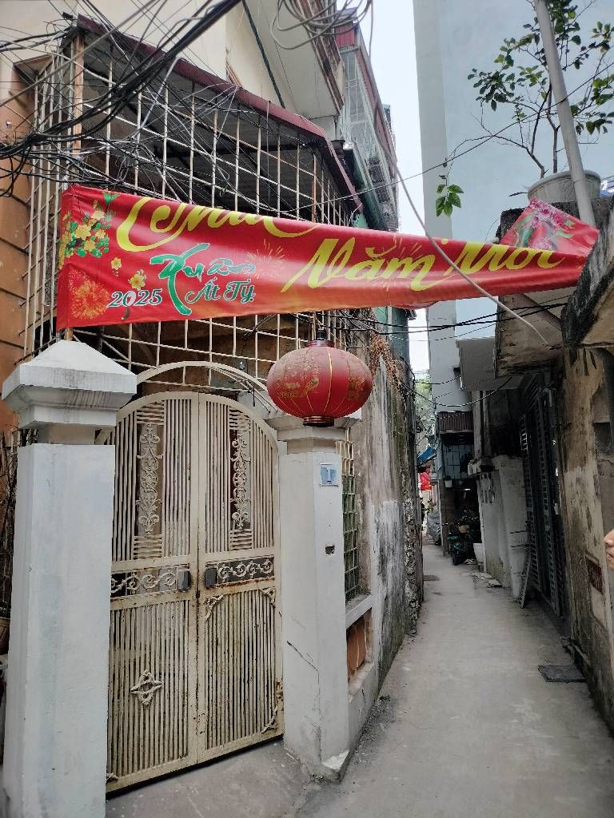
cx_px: 307
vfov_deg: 65.3
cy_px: 409
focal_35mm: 27
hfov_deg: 51.4
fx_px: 639
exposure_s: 1/50
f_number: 1.7
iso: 244
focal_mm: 4.71
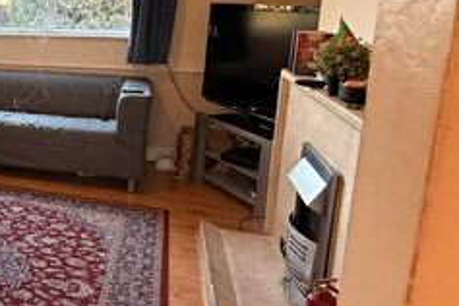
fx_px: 548
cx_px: -77
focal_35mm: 43
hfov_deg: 36.3
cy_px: 96
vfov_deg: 30.9
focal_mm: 2.22
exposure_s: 1/84
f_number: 2.2
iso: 320
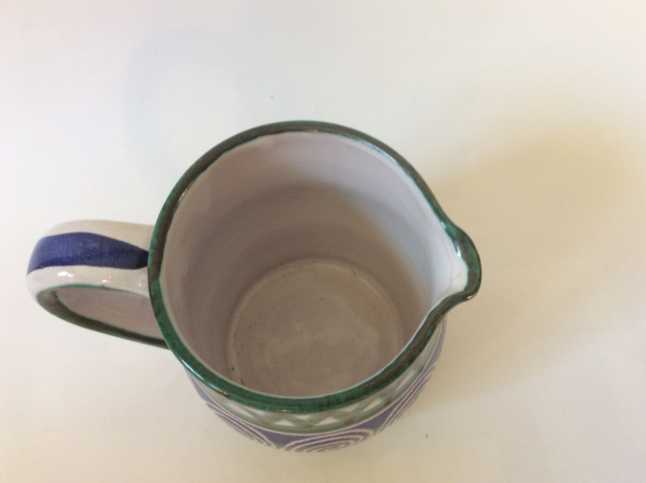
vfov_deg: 44.1
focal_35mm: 32
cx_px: 323
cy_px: 242
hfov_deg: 56.9
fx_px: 596
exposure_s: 1/25
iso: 50
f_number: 2.4
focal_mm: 3.3
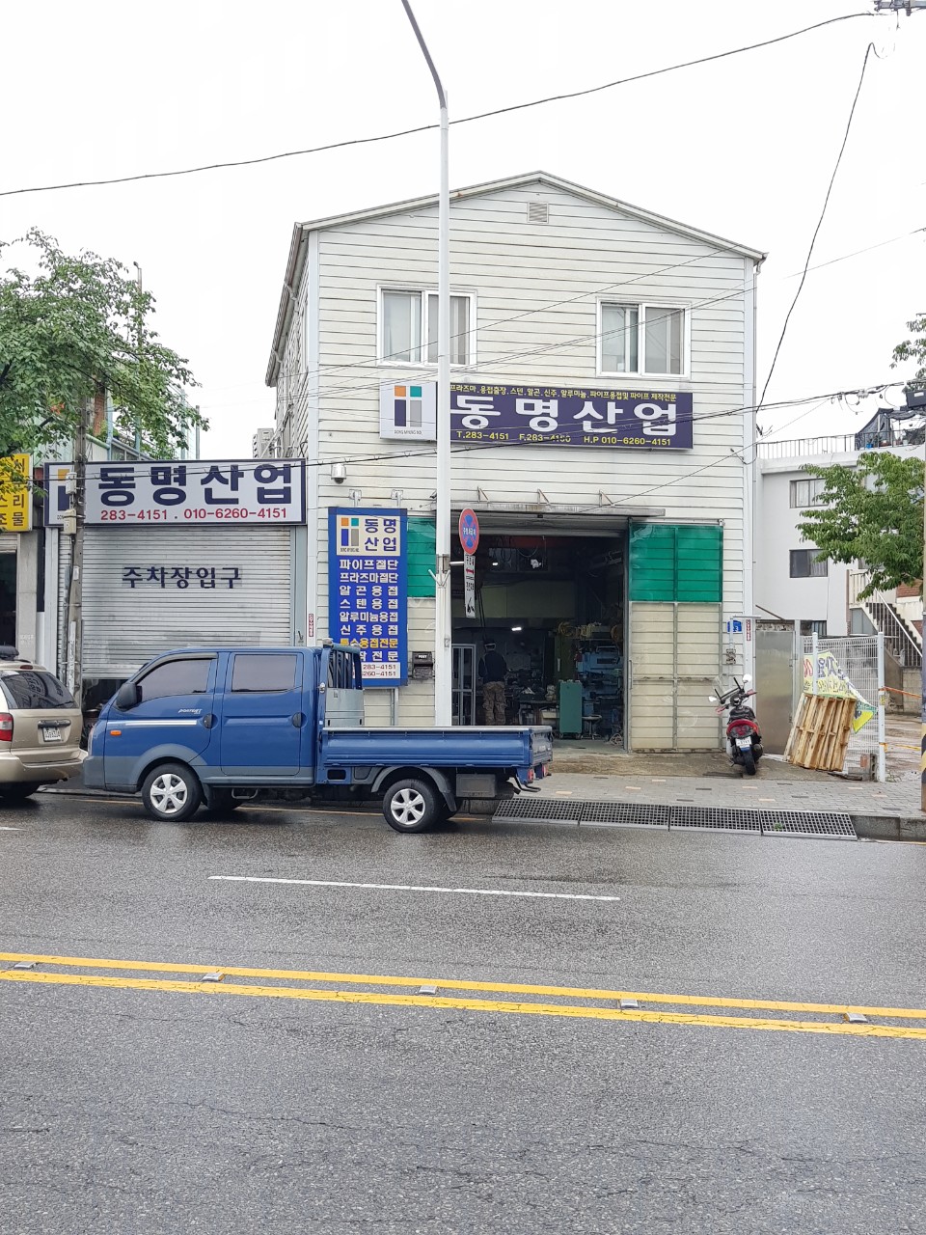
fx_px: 927
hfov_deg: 53.1
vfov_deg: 67.3
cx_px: 463
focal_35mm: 26
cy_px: 618
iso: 40
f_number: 1.7
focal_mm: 4.3
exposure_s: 1/80
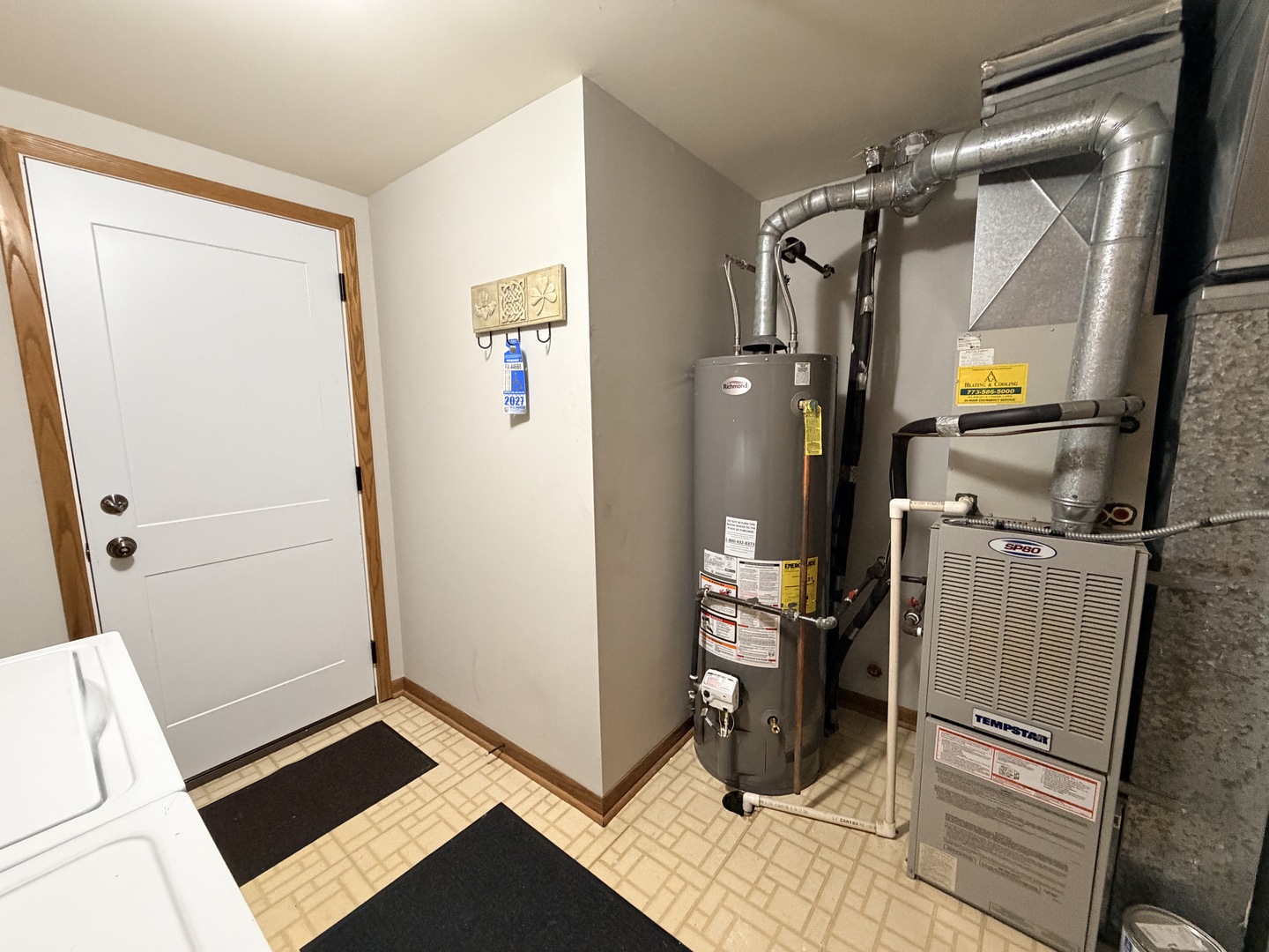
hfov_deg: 102.1
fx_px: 513
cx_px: 634
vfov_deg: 85.7
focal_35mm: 14
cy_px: 476
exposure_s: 1/60
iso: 500
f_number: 2.2
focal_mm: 2.22
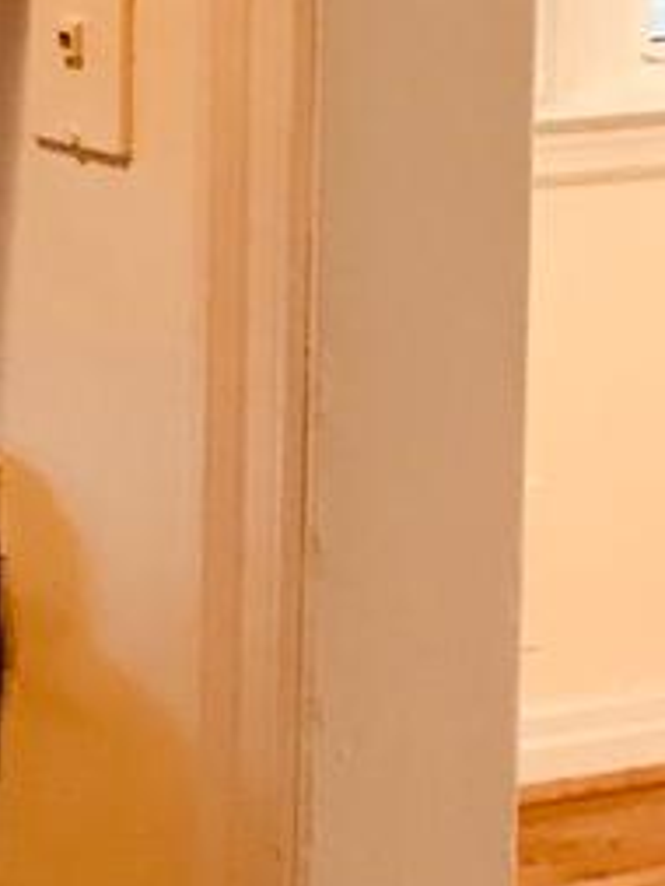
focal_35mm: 170
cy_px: -203
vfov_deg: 11.4
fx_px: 4351
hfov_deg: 7.8
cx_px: -1180
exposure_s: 1/15
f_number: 1.8
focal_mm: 3.99
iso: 50
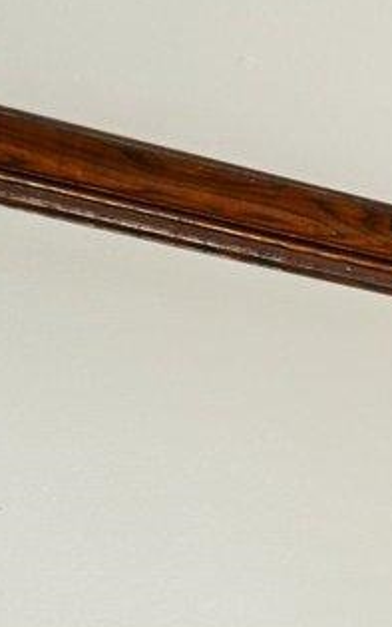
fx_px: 1811
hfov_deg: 6.4
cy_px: 1078
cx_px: 1950
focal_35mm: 106
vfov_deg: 16.8
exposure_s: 1/30
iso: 400
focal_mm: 16
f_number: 8
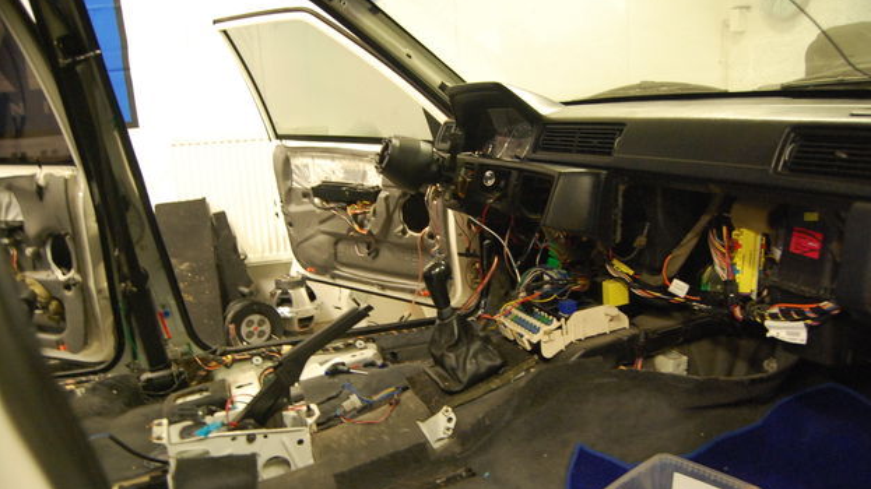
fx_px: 670
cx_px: 446
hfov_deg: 66.1
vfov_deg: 40.1
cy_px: 277
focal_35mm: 29
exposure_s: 1/8
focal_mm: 18
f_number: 3.5
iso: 1600
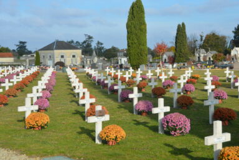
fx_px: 398
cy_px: 80
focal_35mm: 60
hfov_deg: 33.4
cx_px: 120
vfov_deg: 22.6
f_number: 8
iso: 100
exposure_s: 1/250
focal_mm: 40
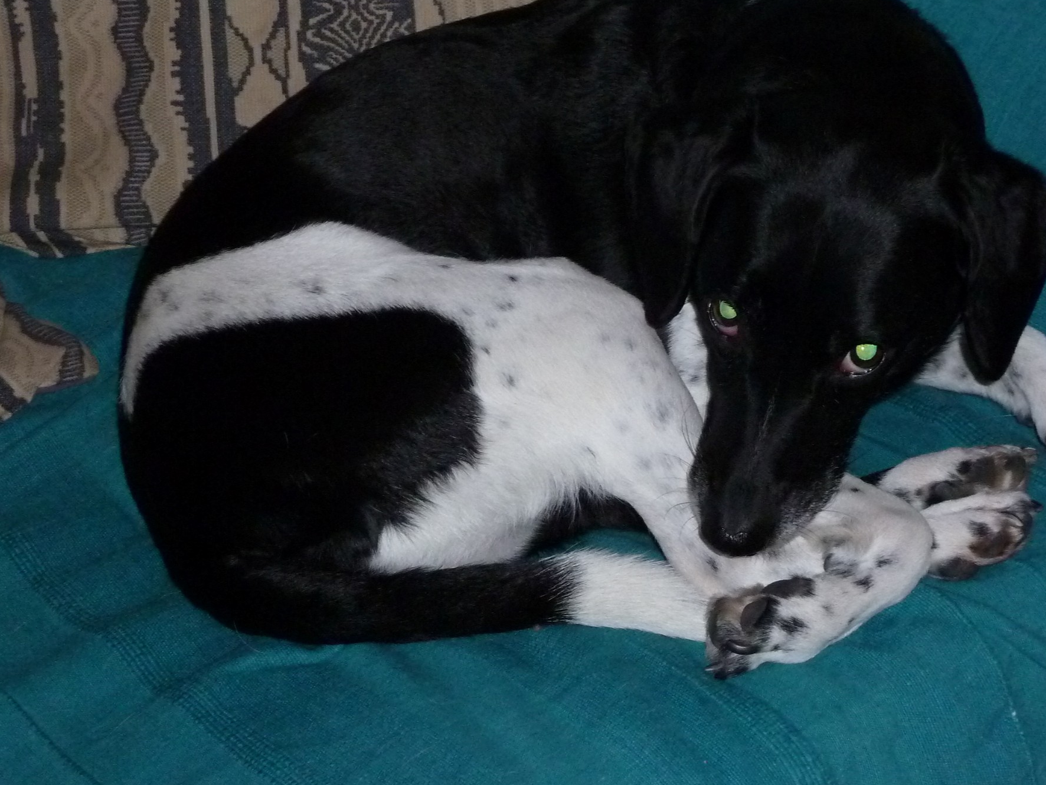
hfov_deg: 21.5
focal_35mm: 91
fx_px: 2750
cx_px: 698
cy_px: 400
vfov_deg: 16.2
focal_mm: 10.3
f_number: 4
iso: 400
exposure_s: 1/8
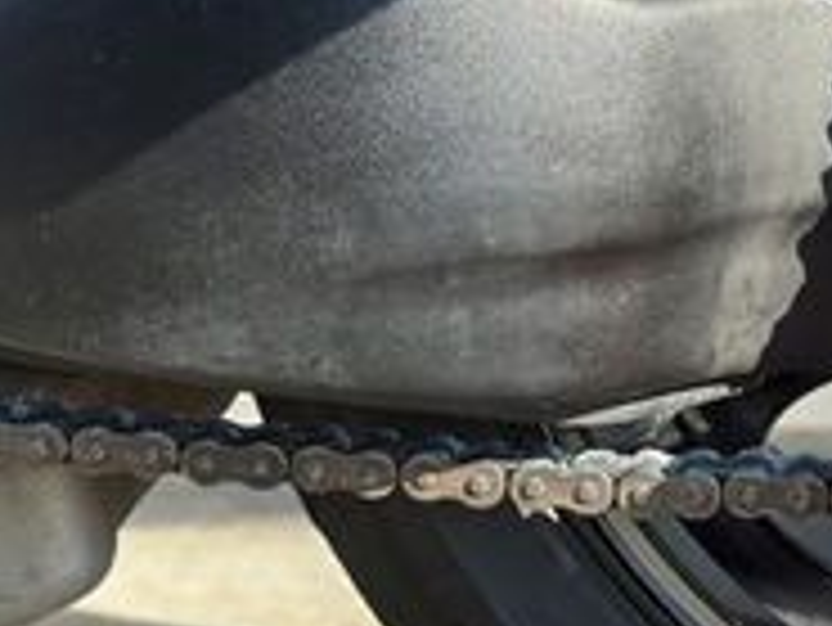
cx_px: 1142
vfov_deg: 8.9
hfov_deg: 11.5
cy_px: 207
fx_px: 3992
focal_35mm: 166
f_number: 1.78
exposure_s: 1/980
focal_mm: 6.86
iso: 80
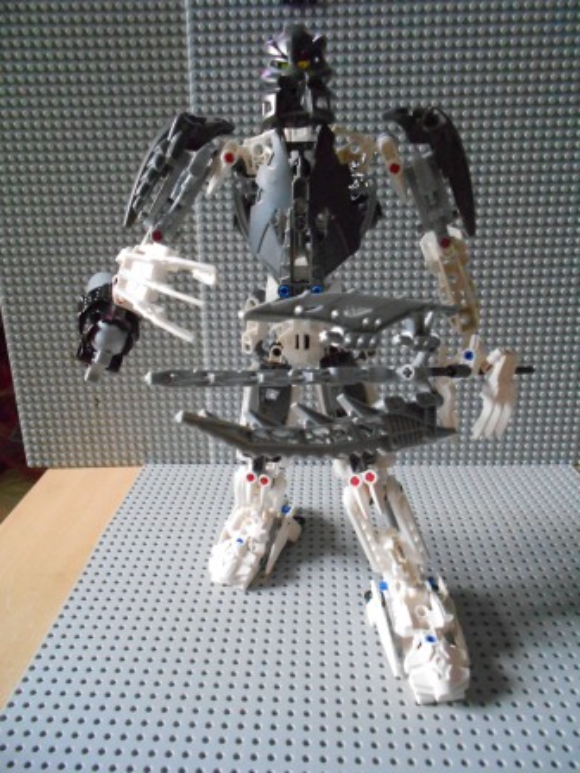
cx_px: 290
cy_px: 386
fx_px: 581
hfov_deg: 53.1
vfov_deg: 67.3
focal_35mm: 26
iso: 800
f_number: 3.2
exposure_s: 1/8
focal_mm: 4.6
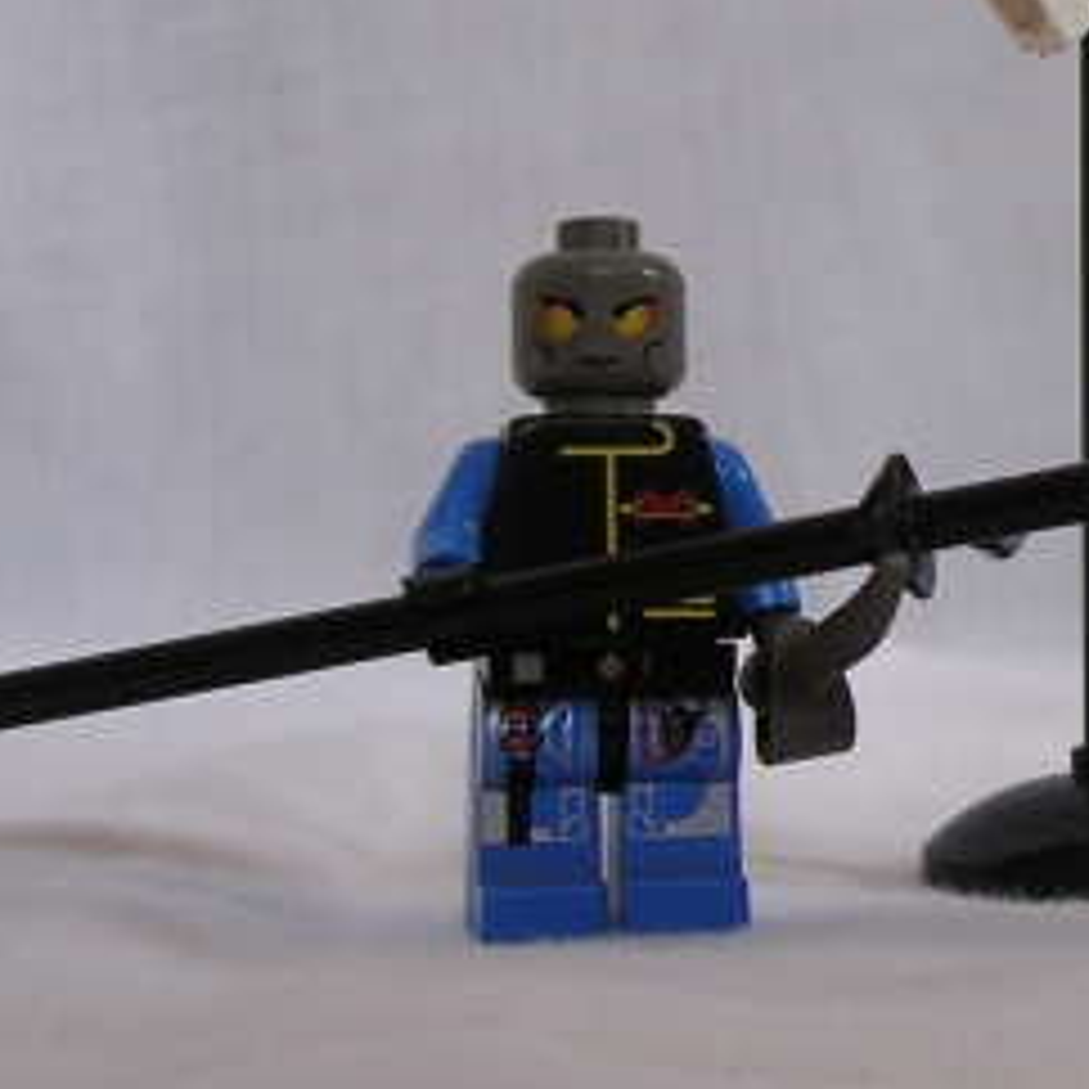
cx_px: 1220
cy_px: 346
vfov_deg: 19.4
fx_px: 3168
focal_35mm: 89
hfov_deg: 18.7
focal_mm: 5.8
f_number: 2.8
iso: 100
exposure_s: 1/38.1
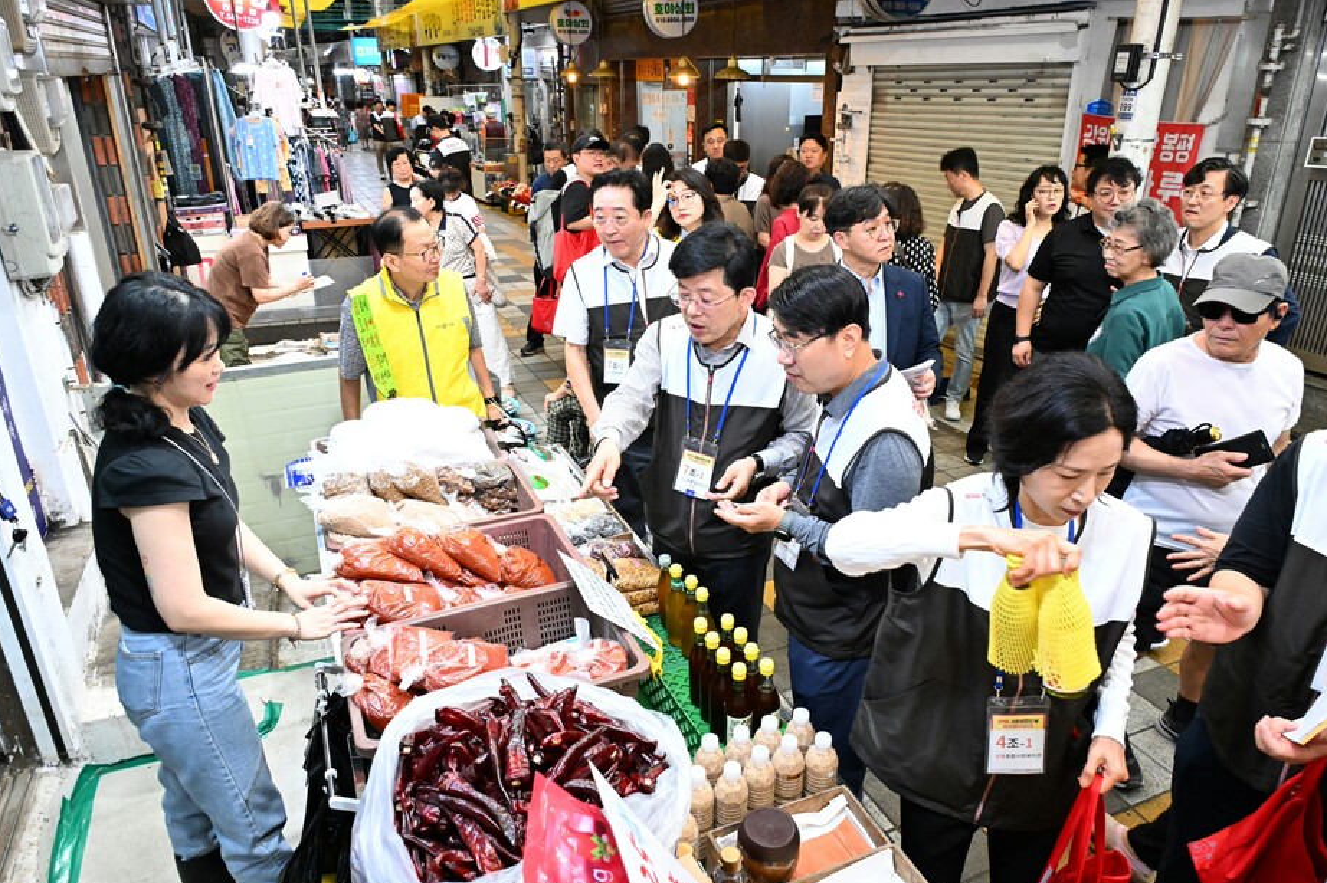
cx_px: 682
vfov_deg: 51.2
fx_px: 921
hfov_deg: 71.5
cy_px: 456
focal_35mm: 25
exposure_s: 1/161
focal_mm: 24
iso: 5000
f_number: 8
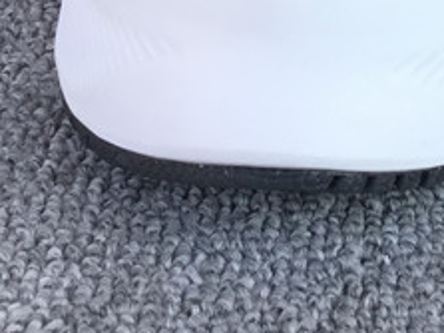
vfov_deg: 10.9
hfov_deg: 14.9
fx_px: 1602
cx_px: 621
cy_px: -320
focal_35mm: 125
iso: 25
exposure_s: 1/185
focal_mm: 3.3
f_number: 2.4
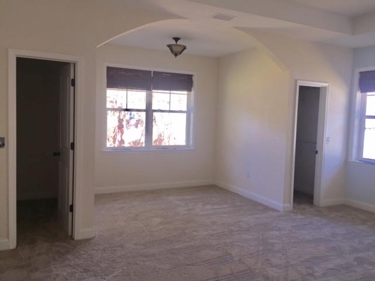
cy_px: 140
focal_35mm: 29
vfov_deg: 48.2
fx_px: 314
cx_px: 188
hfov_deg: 61.7
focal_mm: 4.15
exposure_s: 1/47
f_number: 2.2
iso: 32
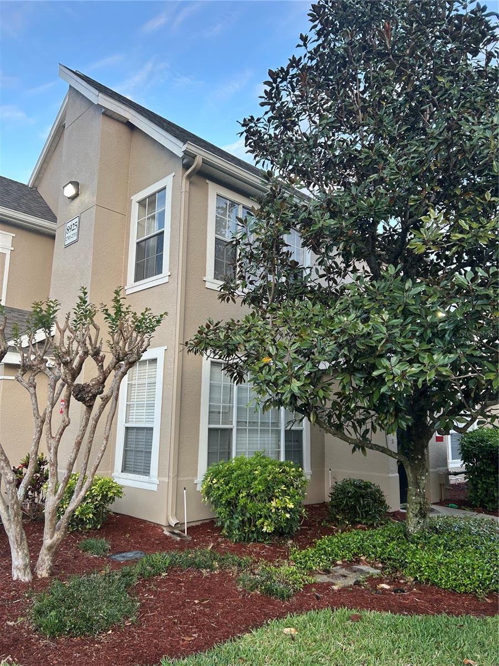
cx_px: 250
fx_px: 500
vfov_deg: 67.3
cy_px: 333
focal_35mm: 26
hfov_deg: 53.1
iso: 40
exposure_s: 1/120
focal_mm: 5.7
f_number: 1.5
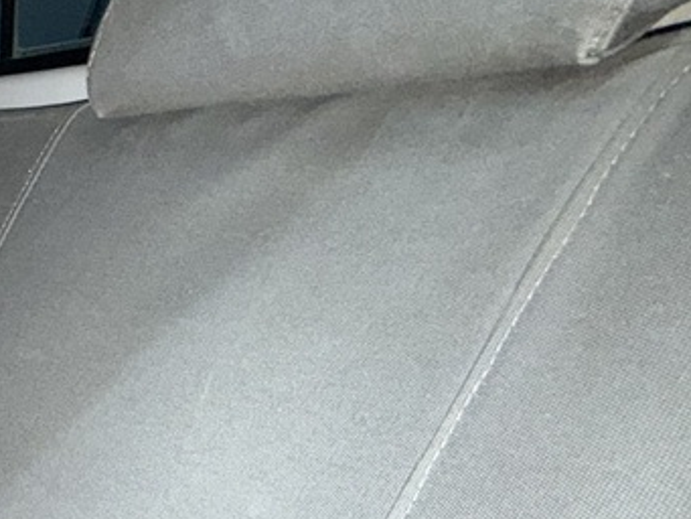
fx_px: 839
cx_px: -247
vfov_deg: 32.9
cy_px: 448
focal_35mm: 42
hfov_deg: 31.8
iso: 200
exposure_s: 1/33
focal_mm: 2.22
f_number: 2.2
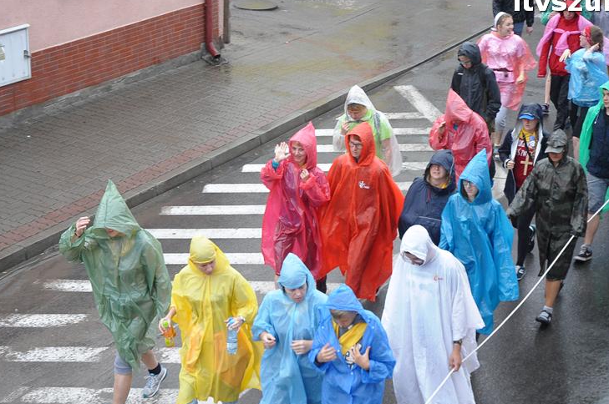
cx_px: 347
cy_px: 212
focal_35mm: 84
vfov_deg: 16.2
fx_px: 1419
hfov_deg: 24.2
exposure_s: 1/160
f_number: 6.3
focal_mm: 48
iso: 800
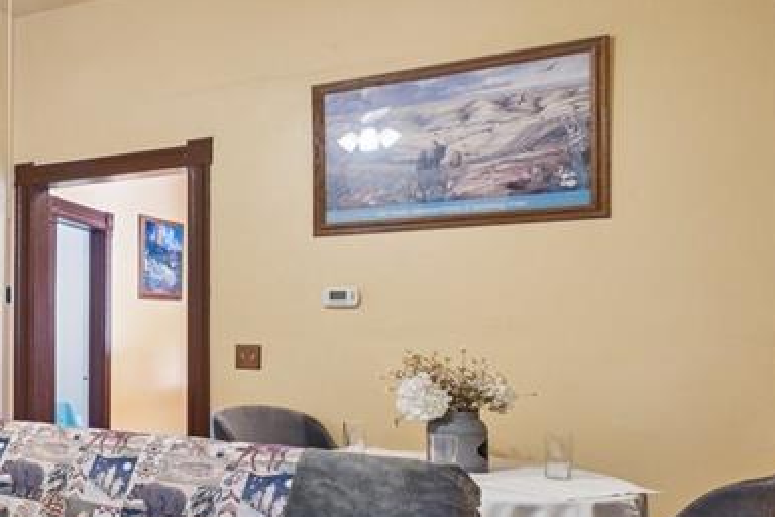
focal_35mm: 40
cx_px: -196
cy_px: 325
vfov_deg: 33.2
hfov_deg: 35.6
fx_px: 861
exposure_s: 2.5
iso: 100
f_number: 11
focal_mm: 15
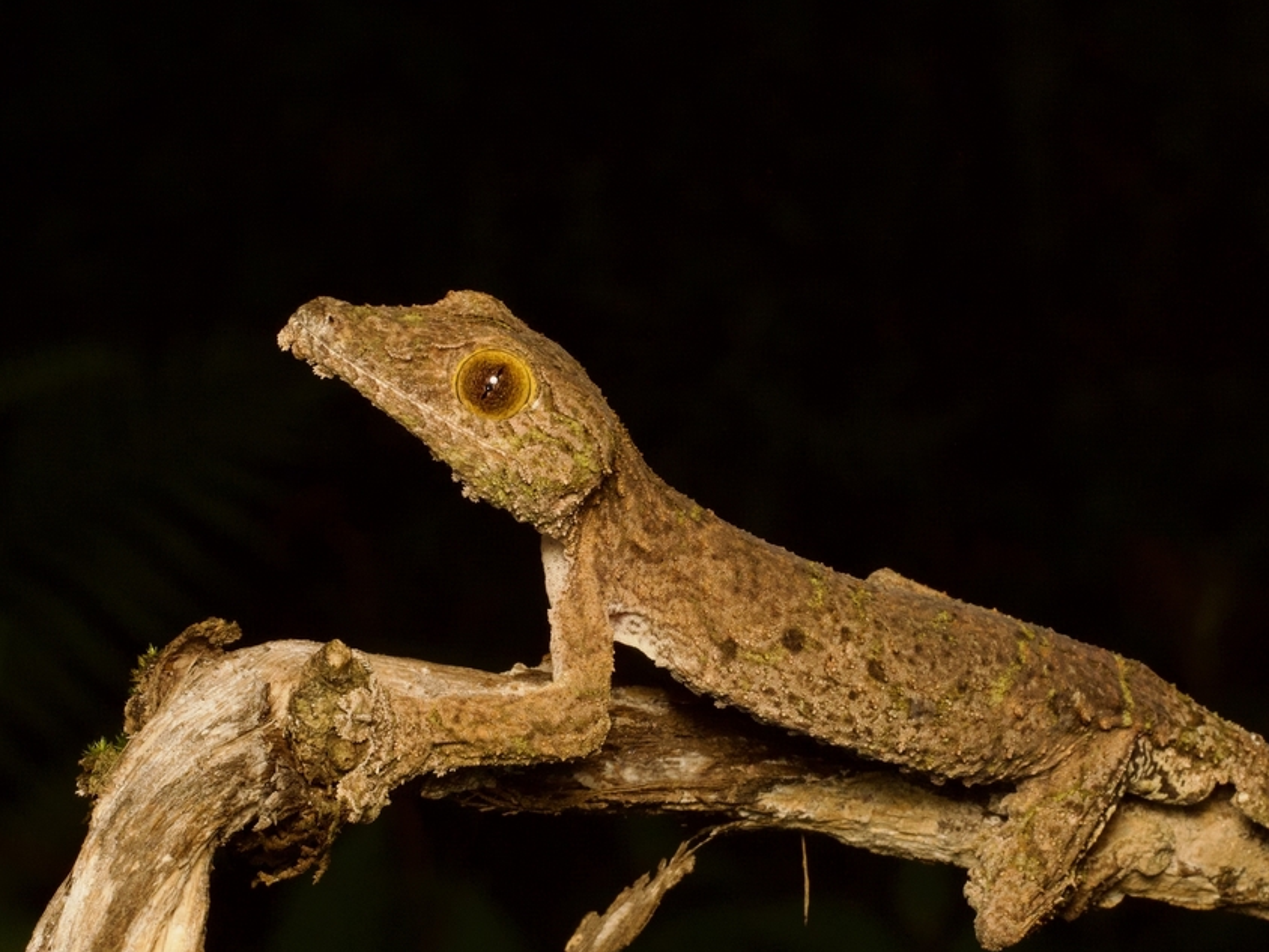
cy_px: 593
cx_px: 767
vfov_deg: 9.2
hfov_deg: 12.2
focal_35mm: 162
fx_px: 5939
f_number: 13
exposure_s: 1/60
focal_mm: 60
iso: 800
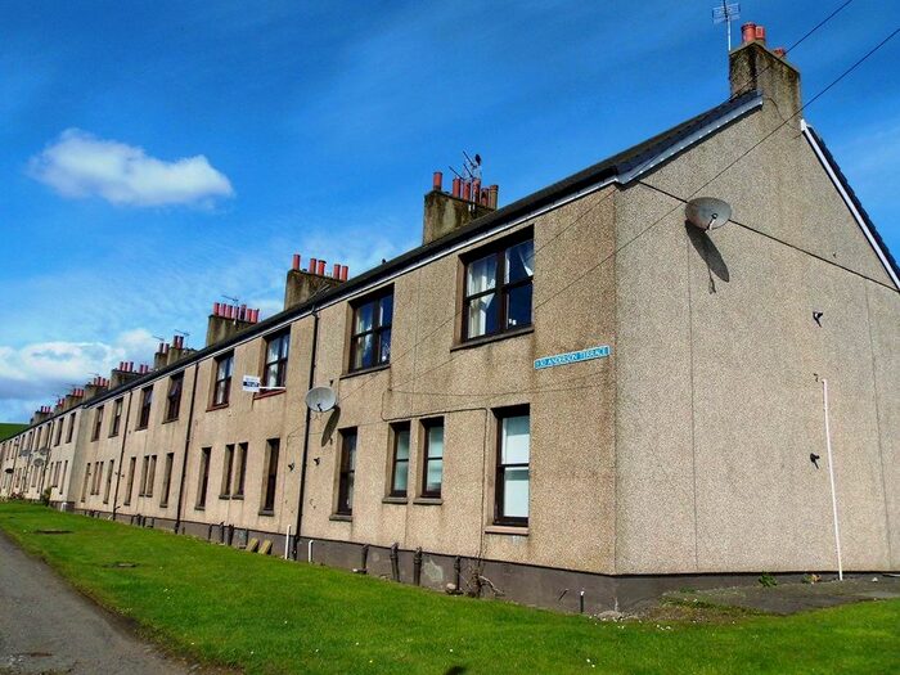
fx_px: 702
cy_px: 338
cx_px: 450
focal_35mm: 27
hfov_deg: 65.3
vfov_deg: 51.4
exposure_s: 1/400
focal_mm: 4.9
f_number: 7.9
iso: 100
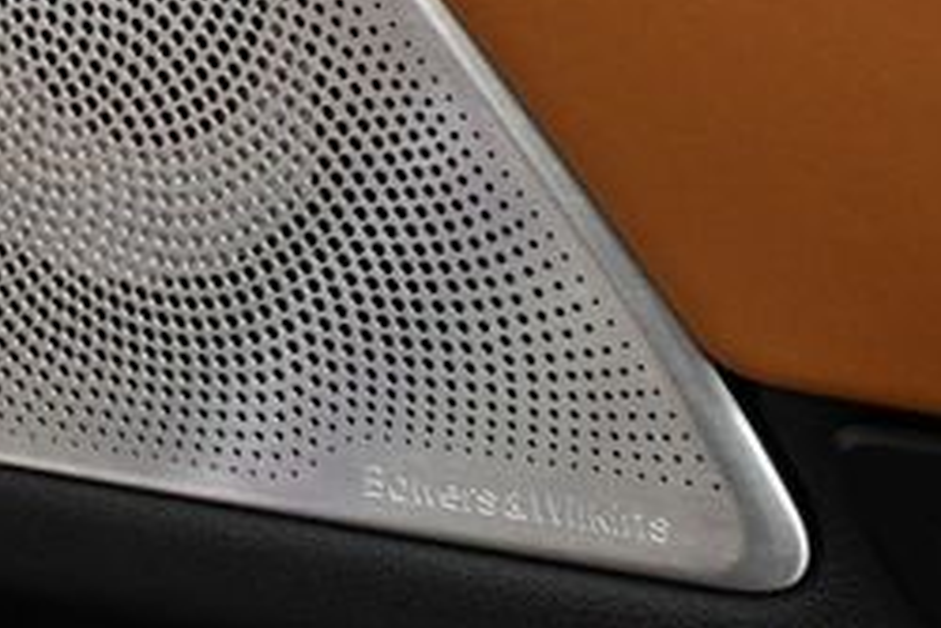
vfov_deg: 14.8
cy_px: 117
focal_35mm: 92
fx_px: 2406
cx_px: 286
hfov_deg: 22.0
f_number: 3.5
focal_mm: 18
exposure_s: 1/125
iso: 3200
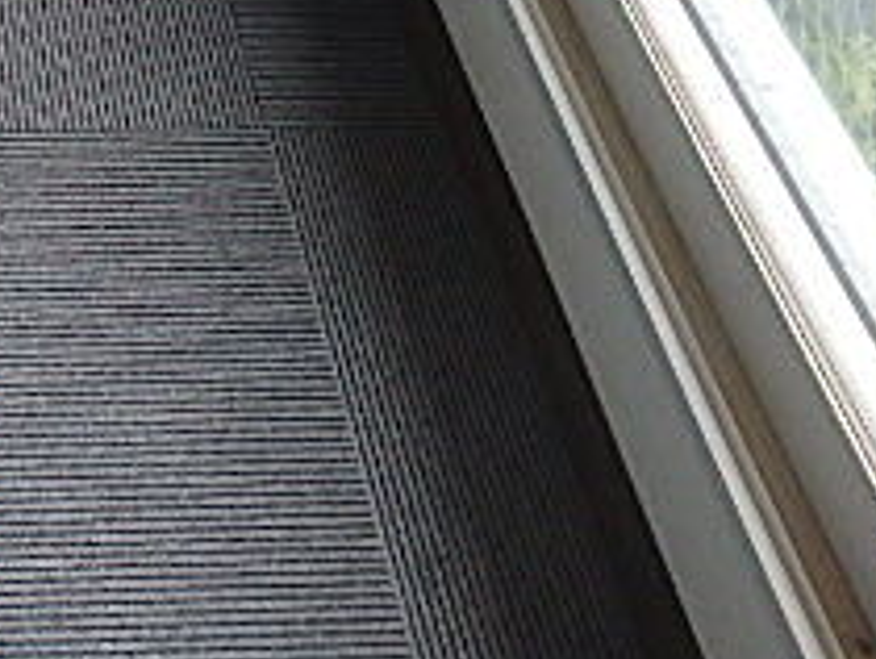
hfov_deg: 26.6
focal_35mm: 64
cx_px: -196
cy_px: -330
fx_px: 1621
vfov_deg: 19.9
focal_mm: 3.7
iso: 200
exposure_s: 1/50
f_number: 3.5
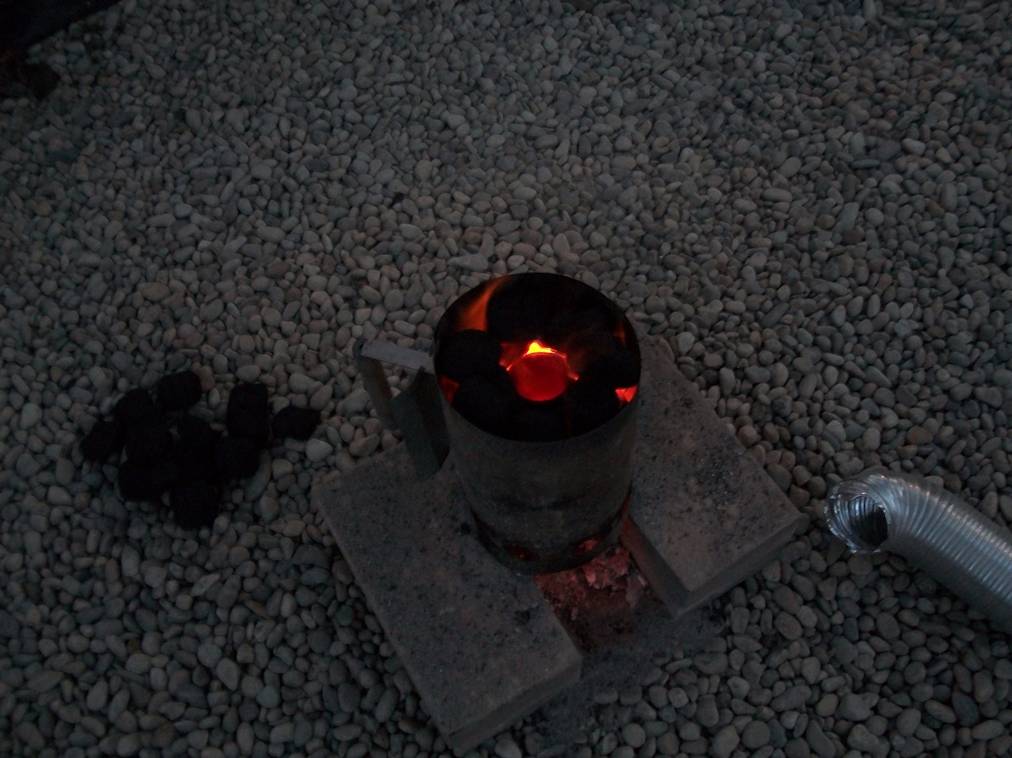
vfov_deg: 40.7
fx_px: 1023
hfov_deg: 52.6
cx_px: 513
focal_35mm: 35
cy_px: 396
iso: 220
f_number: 2.9
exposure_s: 1/8
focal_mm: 5.7
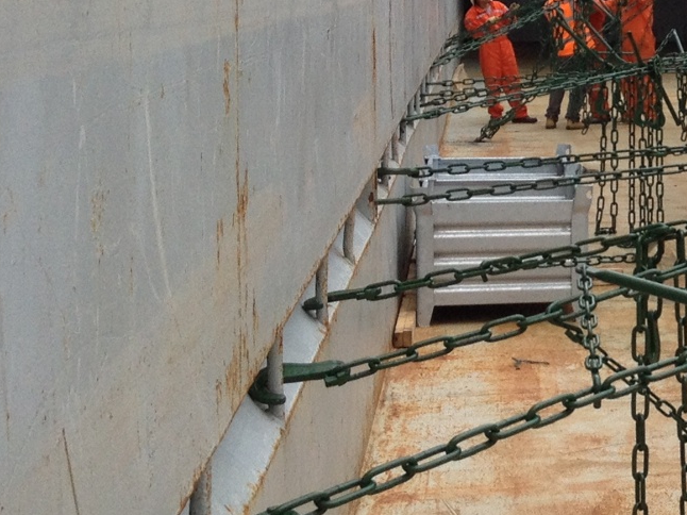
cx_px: 984
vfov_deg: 13.3
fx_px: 2202
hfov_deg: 16.4
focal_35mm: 111
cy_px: 117
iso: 80
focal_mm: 4.28
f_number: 2.4
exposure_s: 1/120
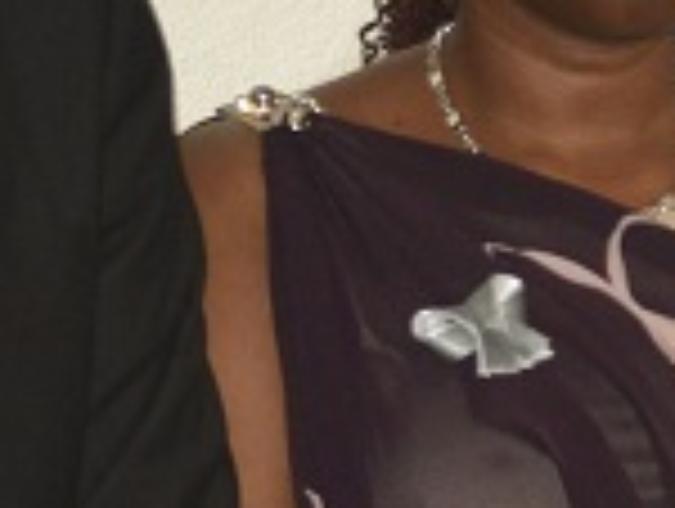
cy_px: 620
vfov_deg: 4.5
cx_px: 1066
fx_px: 6406
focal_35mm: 328
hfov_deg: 6.0
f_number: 4
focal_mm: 40
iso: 1600
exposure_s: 1/60
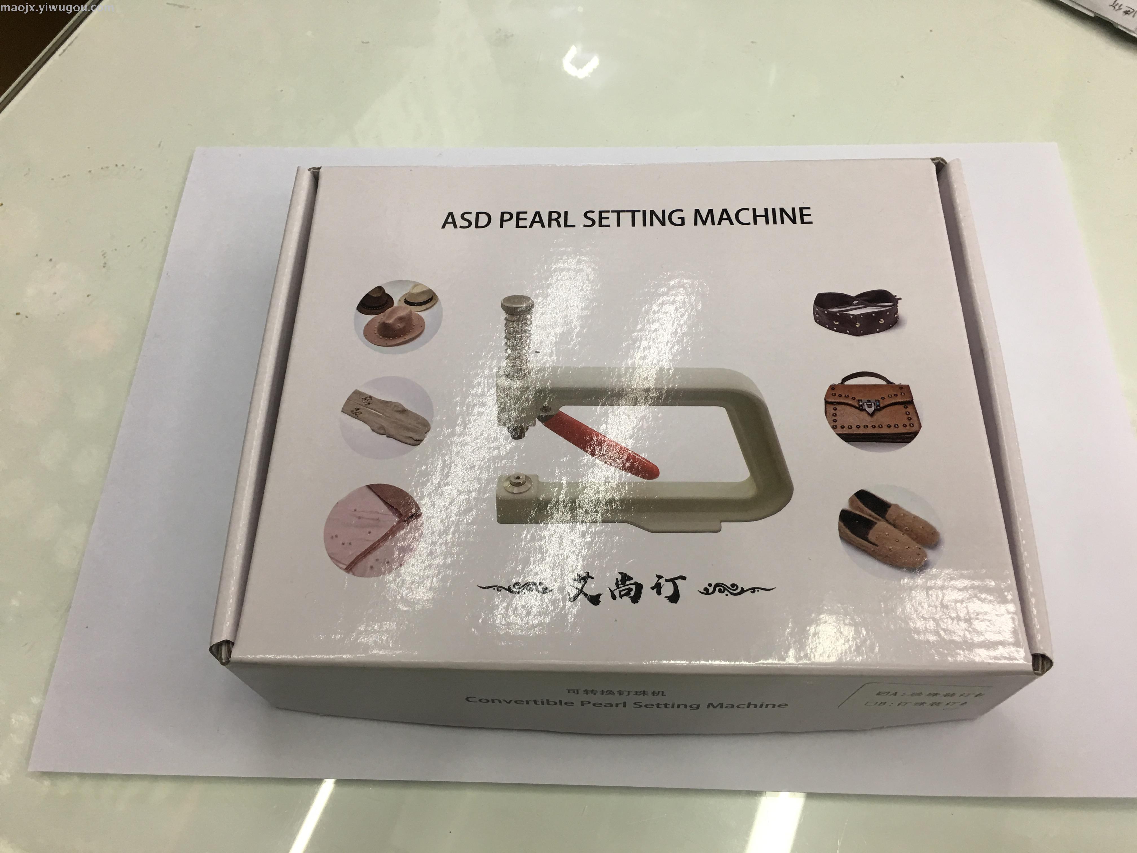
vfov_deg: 48.2
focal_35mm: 29
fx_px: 953
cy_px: 426
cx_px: 568
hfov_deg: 61.7
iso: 32
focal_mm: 4.15
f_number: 2.2
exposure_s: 1/33
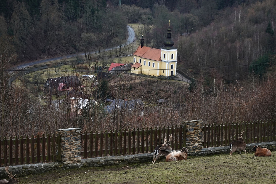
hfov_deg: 18.1
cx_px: 138
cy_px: 92
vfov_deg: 12.1
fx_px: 866
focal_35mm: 113
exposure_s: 1/160
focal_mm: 41.15
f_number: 4.5
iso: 125
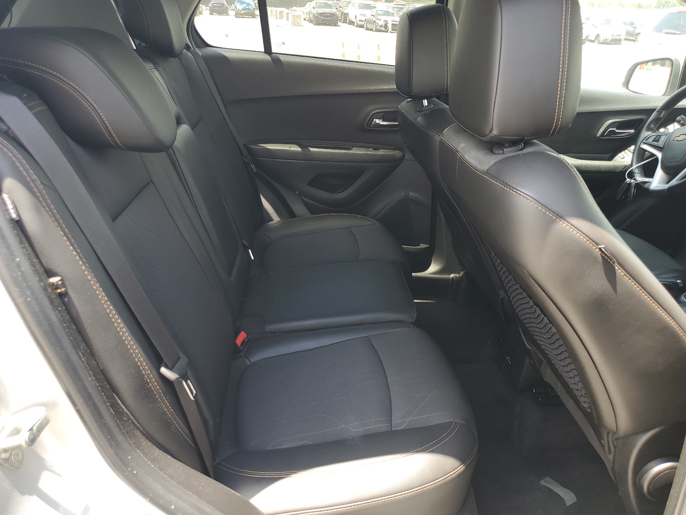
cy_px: 258
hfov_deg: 67.3
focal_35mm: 26
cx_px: 343
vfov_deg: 53.1
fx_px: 515
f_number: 1.5
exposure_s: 1/200
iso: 50
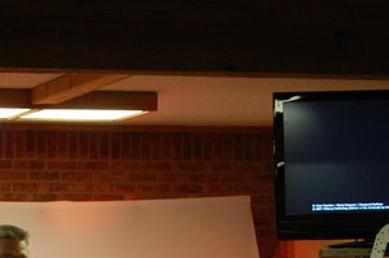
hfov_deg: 9.3
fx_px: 2377
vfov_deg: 6.2
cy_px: 338
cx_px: -12
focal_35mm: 220
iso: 800
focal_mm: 55
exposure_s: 1/30
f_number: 5.6
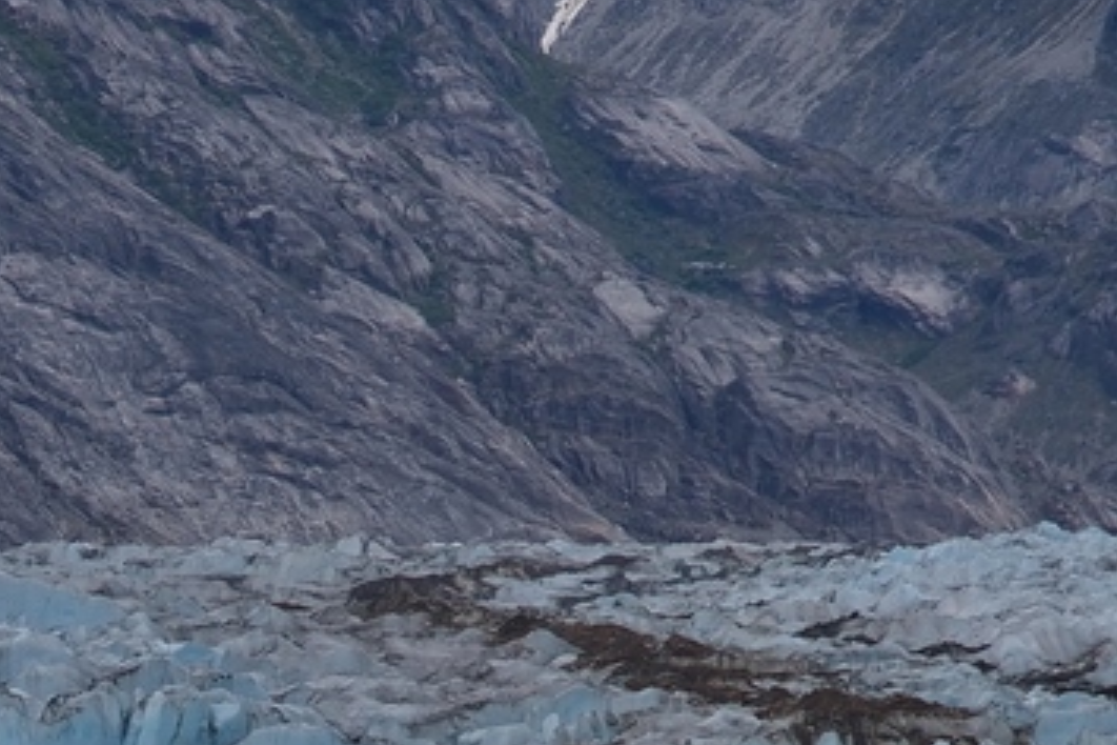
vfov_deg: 3.2
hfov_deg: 4.7
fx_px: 13465
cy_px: 1032
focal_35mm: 434
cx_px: 69
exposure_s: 1/250
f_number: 5
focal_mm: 120
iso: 100
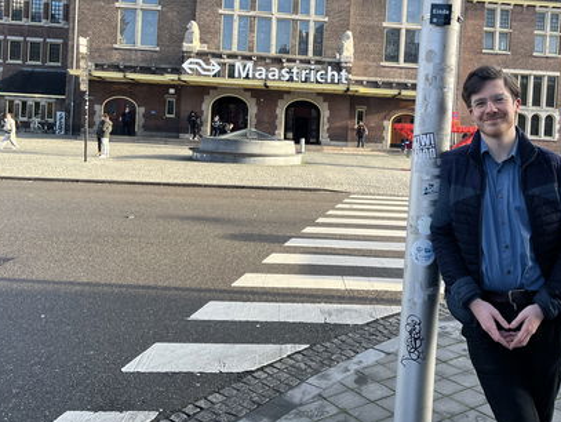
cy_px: 138
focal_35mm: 36
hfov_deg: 50.8
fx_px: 584
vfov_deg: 39.2
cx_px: 347
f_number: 1.6
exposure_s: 1/520
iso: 50
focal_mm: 5.1
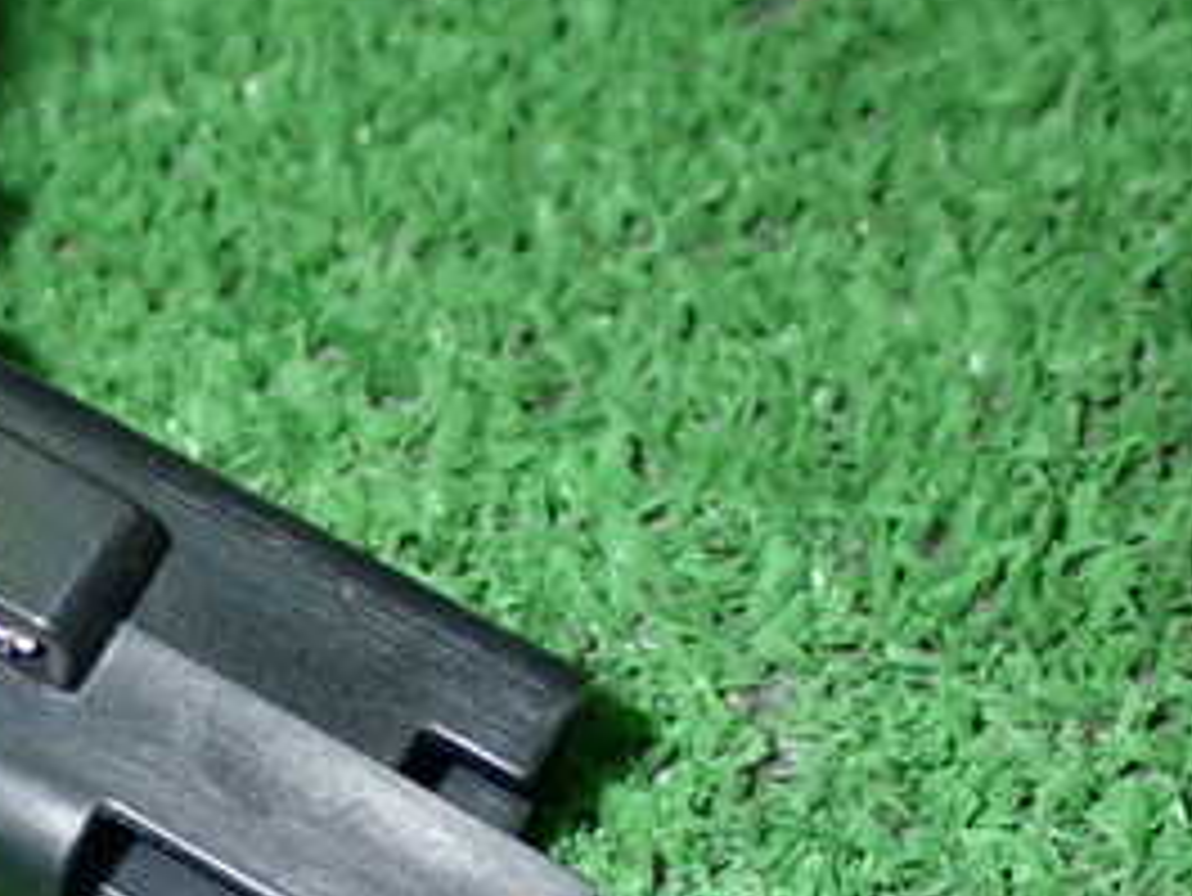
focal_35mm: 113
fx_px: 3893
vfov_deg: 13.1
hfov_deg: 17.0
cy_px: 473
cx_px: -13
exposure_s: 1/50
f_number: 9
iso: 500
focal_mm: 9.01
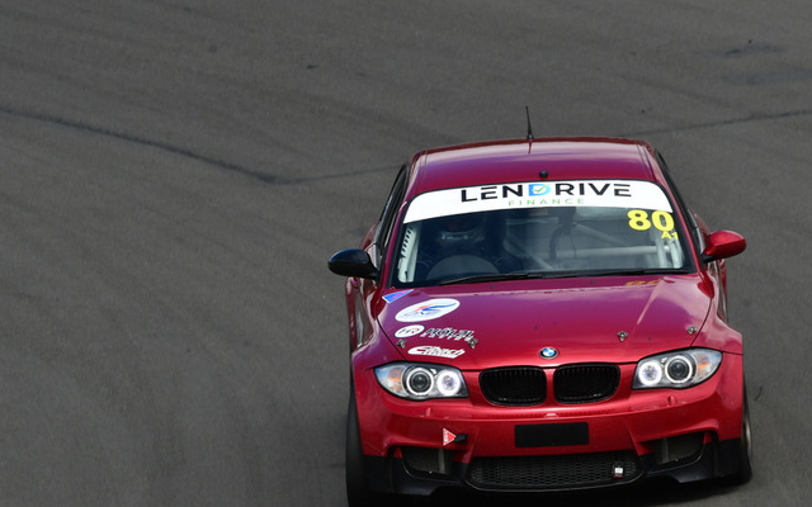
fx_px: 13123
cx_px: 483
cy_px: 322
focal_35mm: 593
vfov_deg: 2.2
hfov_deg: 3.5
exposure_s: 1/250
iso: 250
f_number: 13
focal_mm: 310
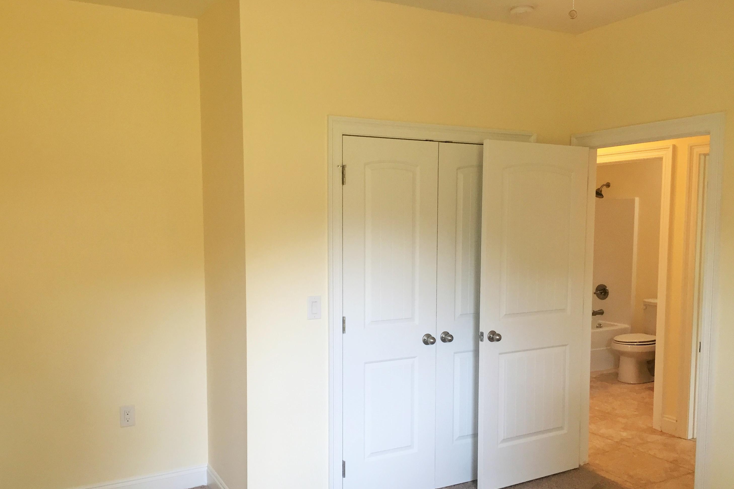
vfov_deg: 42.2
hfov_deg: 60.3
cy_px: 278
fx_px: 632
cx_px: 357
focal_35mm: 31
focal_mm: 4.15
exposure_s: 1/40
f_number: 2.2
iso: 40
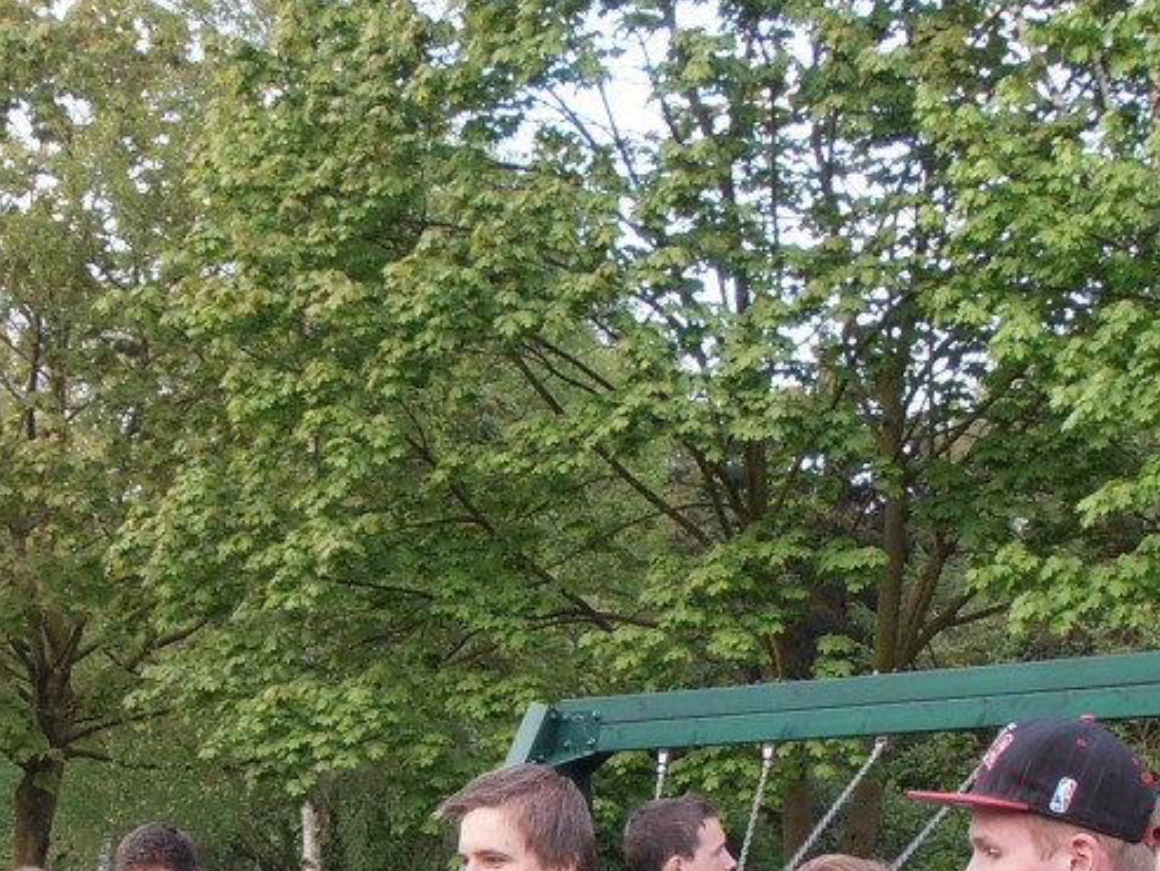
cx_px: 473
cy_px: 1038
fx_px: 3017
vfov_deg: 15.8
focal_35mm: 90
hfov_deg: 21.7
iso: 100
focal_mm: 6.61
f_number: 3.9
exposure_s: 1/40
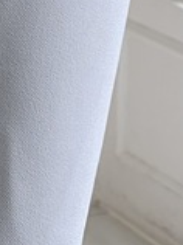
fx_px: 1166
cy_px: -358
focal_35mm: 165
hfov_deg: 8.8
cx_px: -57
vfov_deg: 10.3
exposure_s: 1/122
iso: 40
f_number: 1.6
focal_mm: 5.96
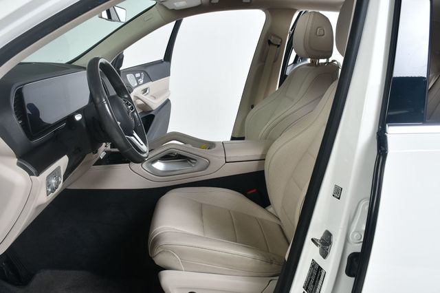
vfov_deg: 39.9
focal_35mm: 33
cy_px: 146
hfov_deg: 57.2
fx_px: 403
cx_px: 220
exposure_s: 1/160
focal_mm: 22
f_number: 8
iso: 100
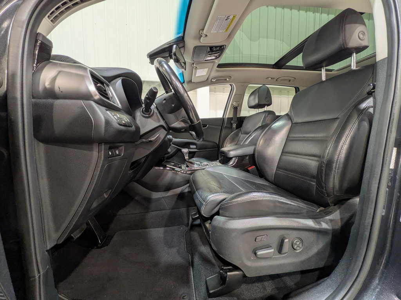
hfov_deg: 102.1
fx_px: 162
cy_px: 150
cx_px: 200
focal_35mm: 14
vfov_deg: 85.7
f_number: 2.2
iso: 90
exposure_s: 1/30
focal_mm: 1.83
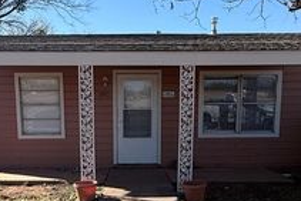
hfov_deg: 42.7
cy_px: 160
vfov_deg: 28.7
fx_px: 385
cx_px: 134
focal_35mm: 46
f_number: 2.2
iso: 50
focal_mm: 2.22
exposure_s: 1/1189
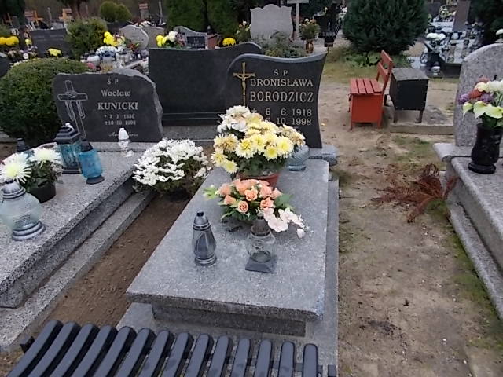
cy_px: 188
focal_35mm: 26
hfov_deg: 67.3
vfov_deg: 53.1
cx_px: 252
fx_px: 378
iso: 80
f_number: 3.2
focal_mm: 4.6
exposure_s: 1/80
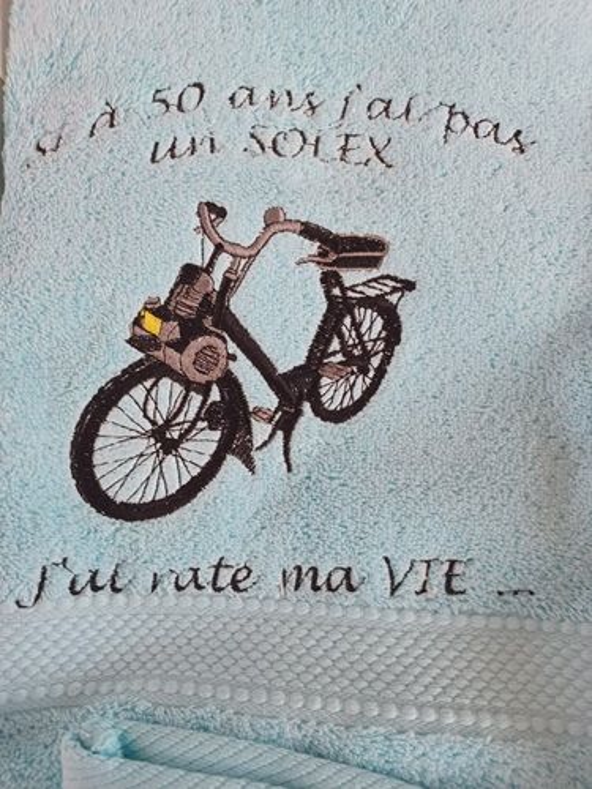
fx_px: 570
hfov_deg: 54.9
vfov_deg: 69.4
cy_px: 394
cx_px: 296
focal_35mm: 25
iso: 320
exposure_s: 1/25
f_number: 1.8
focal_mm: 4.6
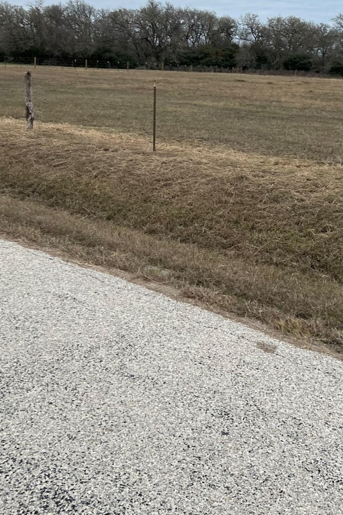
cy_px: 170
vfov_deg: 41.4
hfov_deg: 28.5
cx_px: 229
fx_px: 672
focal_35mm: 47
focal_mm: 5.7
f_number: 1.5
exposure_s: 1/121
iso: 80
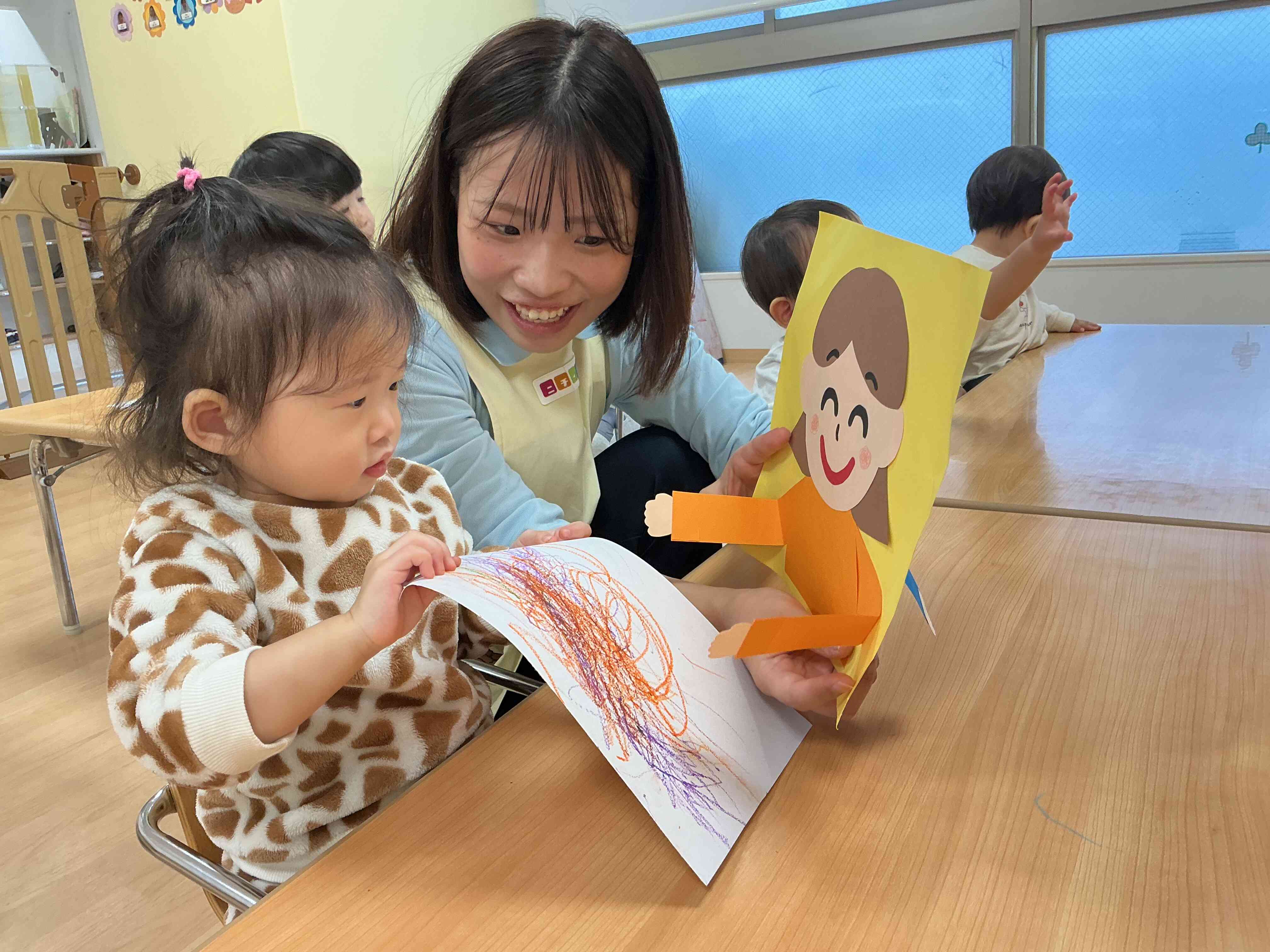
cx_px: 635
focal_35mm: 29
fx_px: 1064
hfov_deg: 61.7
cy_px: 476
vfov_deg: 48.2
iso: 50
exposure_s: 1/120
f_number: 1.8
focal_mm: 3
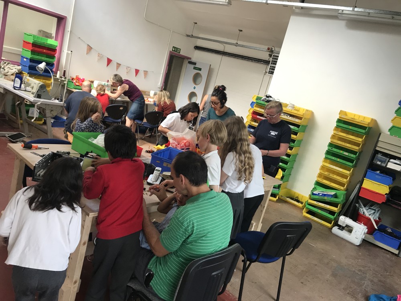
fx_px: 324
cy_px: 150
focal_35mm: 28
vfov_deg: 49.7
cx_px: 200
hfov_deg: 63.4
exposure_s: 1/33
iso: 20
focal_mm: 3.99
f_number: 1.8
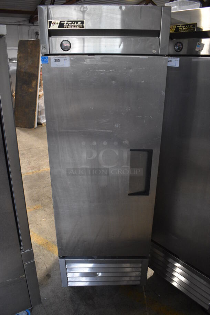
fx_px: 236
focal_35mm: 27
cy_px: 158
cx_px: 105
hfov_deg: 48.0
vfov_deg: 67.3
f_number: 3.5
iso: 2500
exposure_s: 1/125
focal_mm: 18
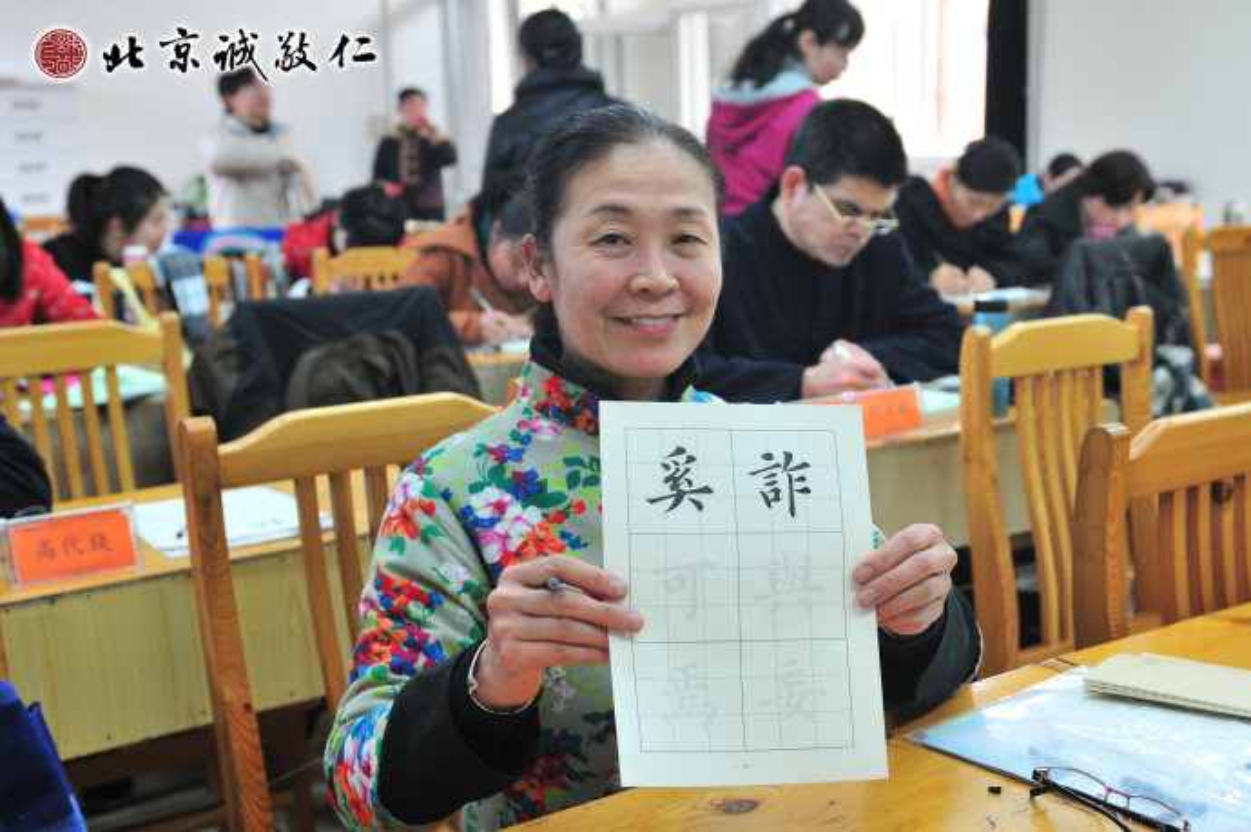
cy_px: 416
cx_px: 626
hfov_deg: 48.0
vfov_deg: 33.0
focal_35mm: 40
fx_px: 1406
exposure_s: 1/40
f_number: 3.5
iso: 320
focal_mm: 27
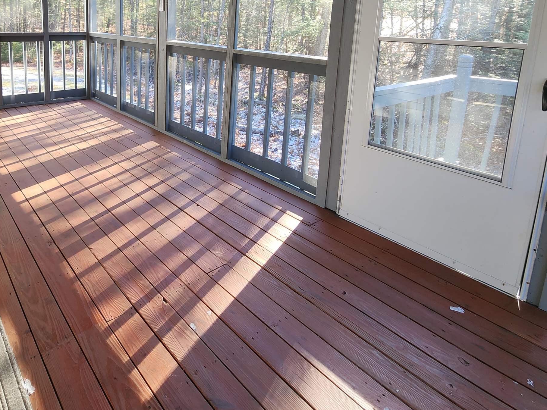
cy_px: 75
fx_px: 348
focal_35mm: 22
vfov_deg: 56.1
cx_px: 156
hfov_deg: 72.5
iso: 64
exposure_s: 1/60
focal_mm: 2.2
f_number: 2.2
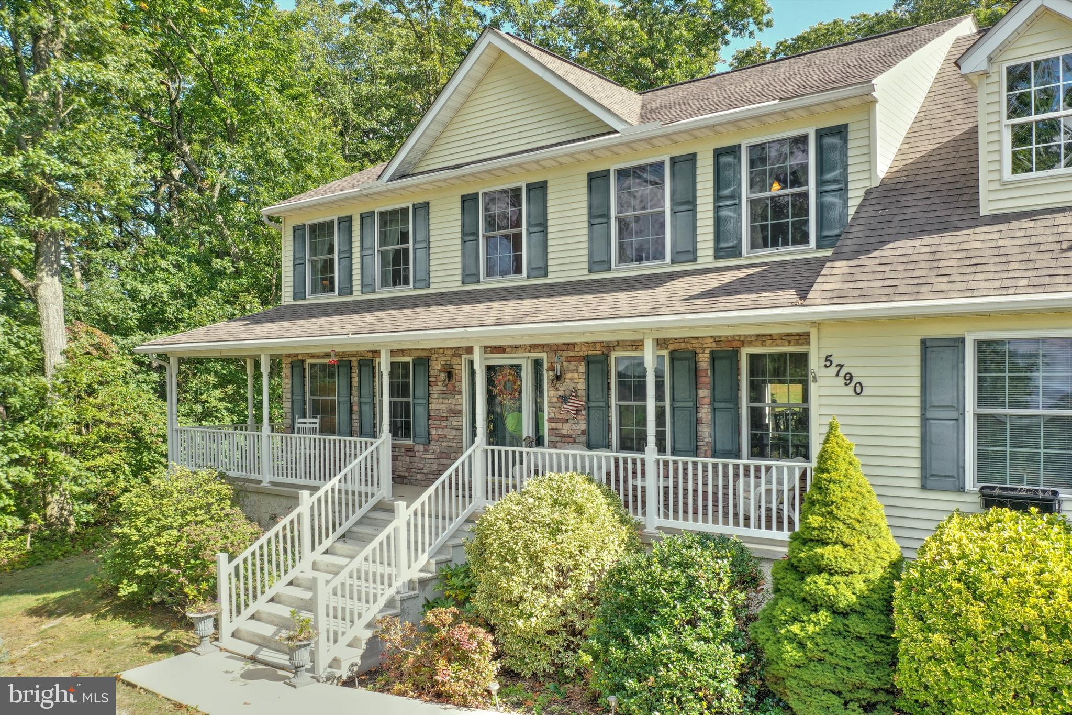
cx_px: 536
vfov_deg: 46.4
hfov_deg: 65.5
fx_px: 834
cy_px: 358
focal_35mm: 28
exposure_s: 1/120
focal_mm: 10.3
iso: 100
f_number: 4.5
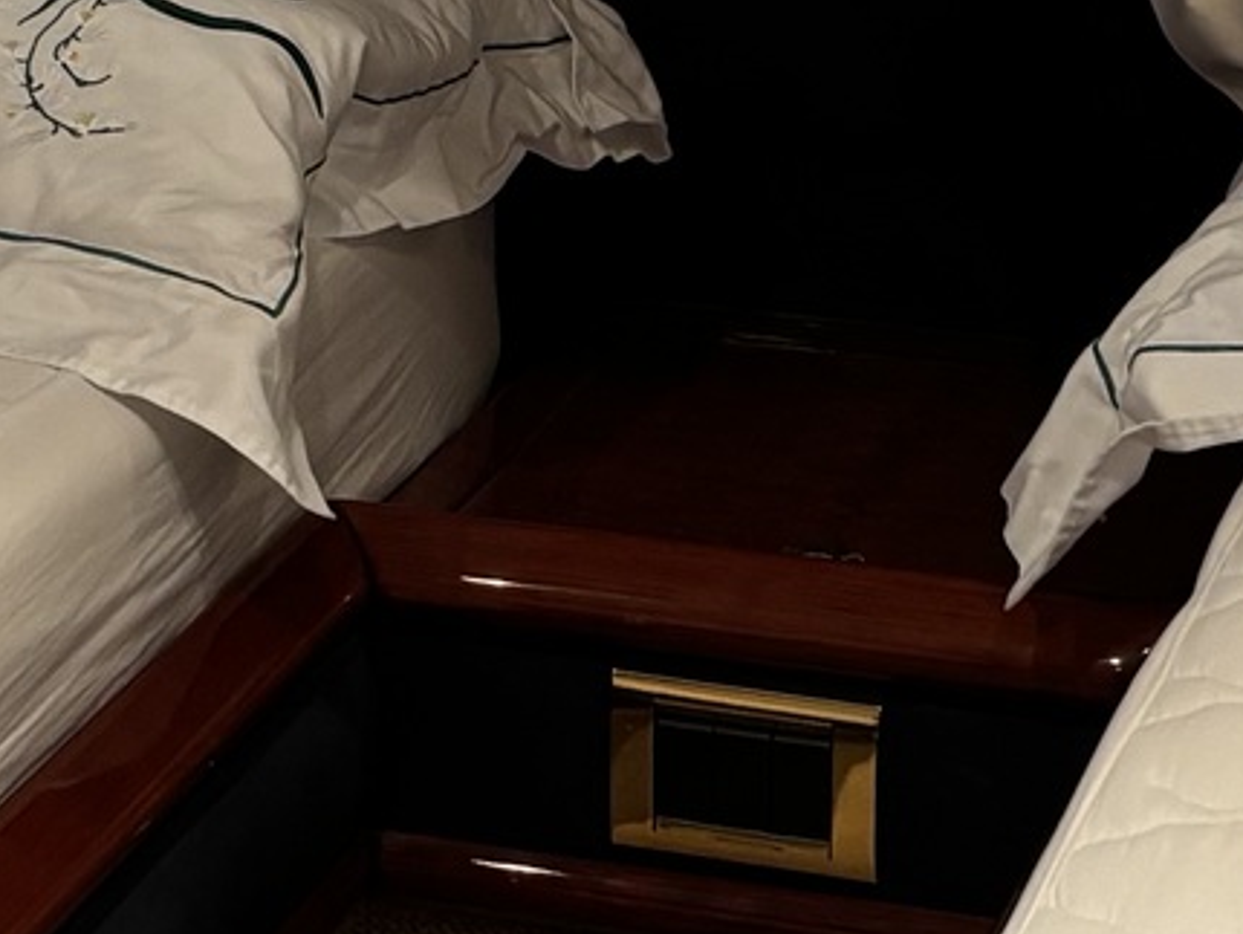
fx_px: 5425
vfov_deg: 9.8
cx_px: 549
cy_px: 160
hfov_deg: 13.1
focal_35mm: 151
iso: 160
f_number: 1.6
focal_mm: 5.96
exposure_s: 1/60
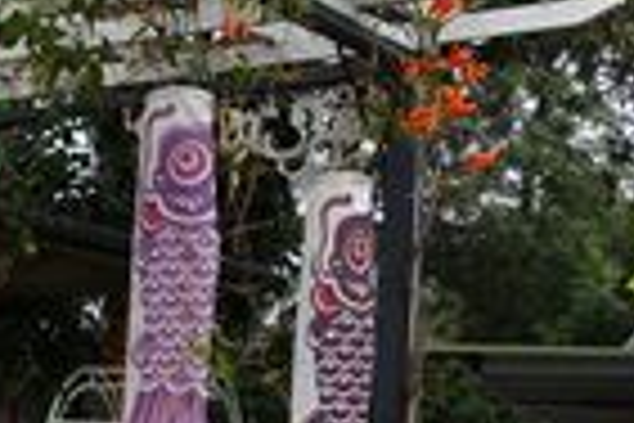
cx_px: -319
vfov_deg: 11.6
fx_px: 1955
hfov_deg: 16.7
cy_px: 722
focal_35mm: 111
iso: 125
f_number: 5.6
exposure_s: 1/320
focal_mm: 8.8
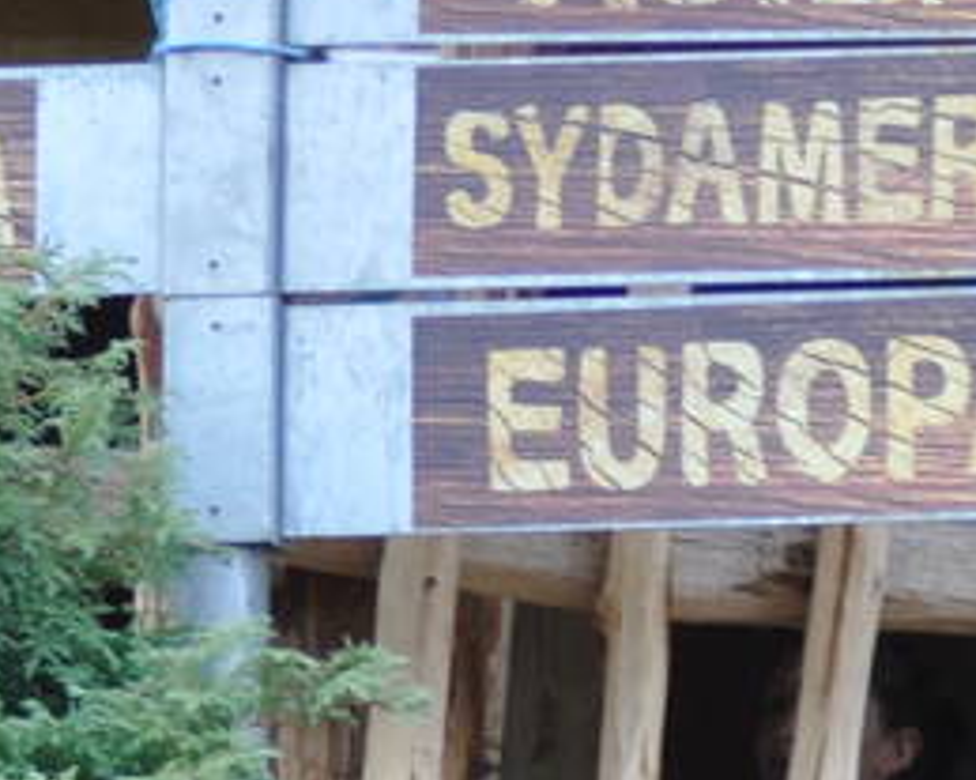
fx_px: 13799
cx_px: 984
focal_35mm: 478
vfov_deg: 3.2
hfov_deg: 4.0
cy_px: 258
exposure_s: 1/250
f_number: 4
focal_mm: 55
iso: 200
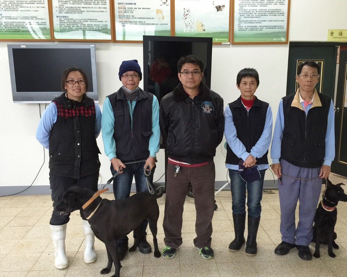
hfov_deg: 55.6
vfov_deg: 45.8
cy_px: 146
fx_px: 329
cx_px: 188
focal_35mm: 32
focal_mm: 4.15
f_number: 2.2
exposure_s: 1/15
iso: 80
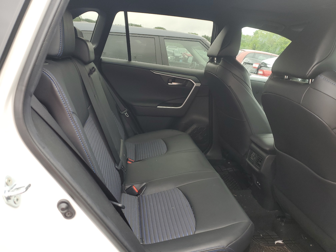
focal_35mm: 26
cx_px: 168
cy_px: 126
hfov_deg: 67.3
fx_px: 252
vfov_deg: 53.1
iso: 50
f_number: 1.5
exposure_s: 1/227
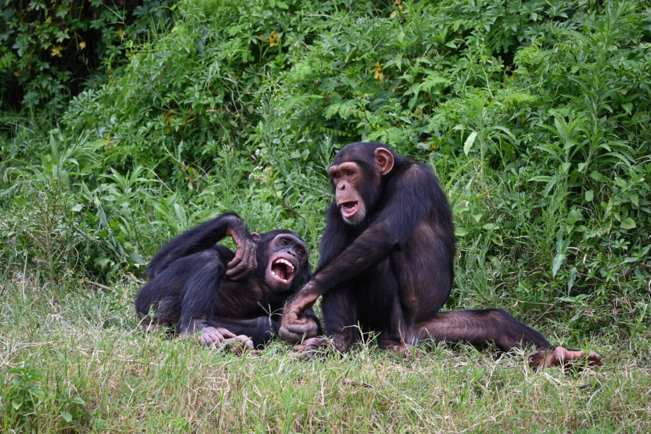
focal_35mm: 375
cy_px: 217
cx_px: 326
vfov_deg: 3.7
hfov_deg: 5.5
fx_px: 6781
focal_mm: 250
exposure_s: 1/200
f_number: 6.3
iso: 450
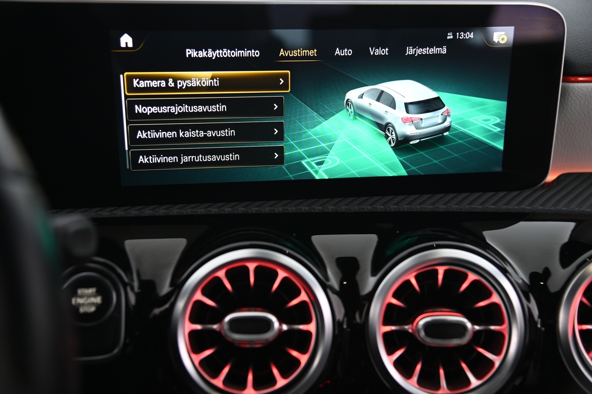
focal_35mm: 46
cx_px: 296
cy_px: 197
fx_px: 756
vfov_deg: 29.2
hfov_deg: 42.8
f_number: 4
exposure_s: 1/25
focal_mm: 46
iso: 2000
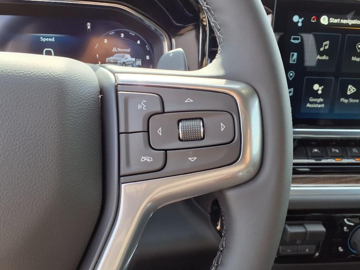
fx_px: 281
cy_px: 135
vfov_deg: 51.4
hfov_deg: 65.3
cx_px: 180
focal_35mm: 27
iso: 50
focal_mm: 3.58
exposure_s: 1/120
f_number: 1.9
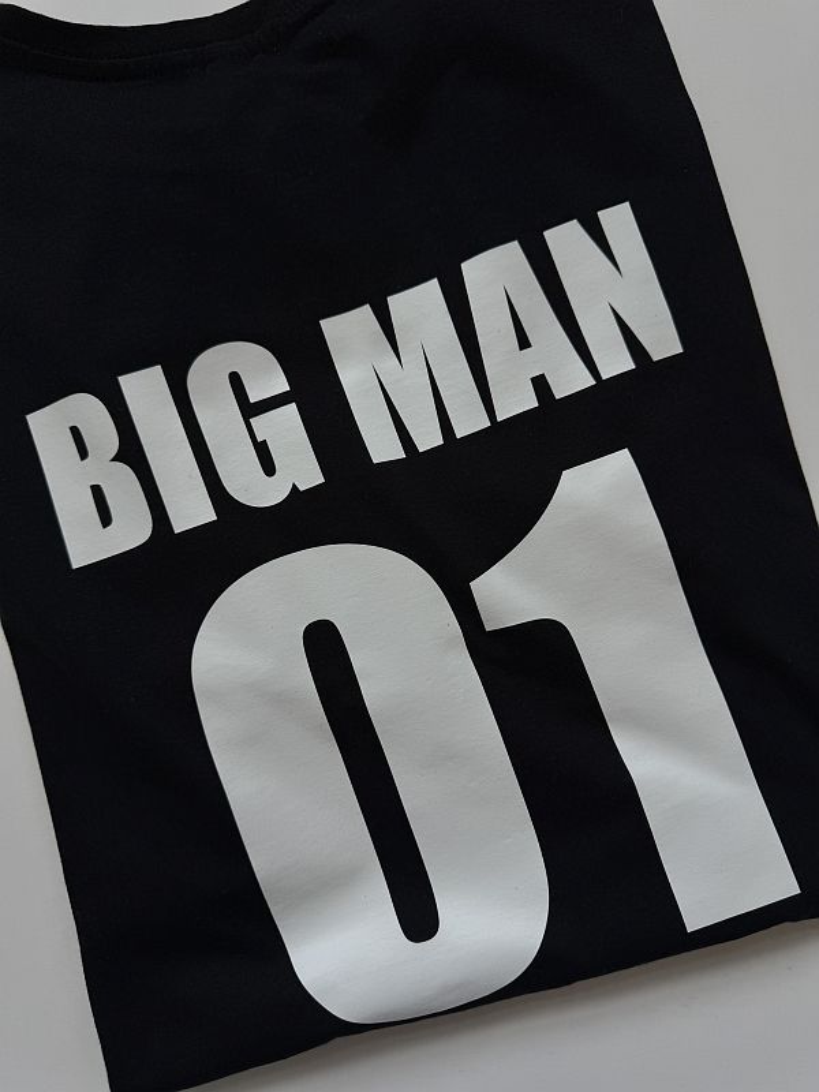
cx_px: 410
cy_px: 546
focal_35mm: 24
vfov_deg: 71.6
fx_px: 757
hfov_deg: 56.8
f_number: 1.78
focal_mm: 6.76
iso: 80
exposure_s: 1/621
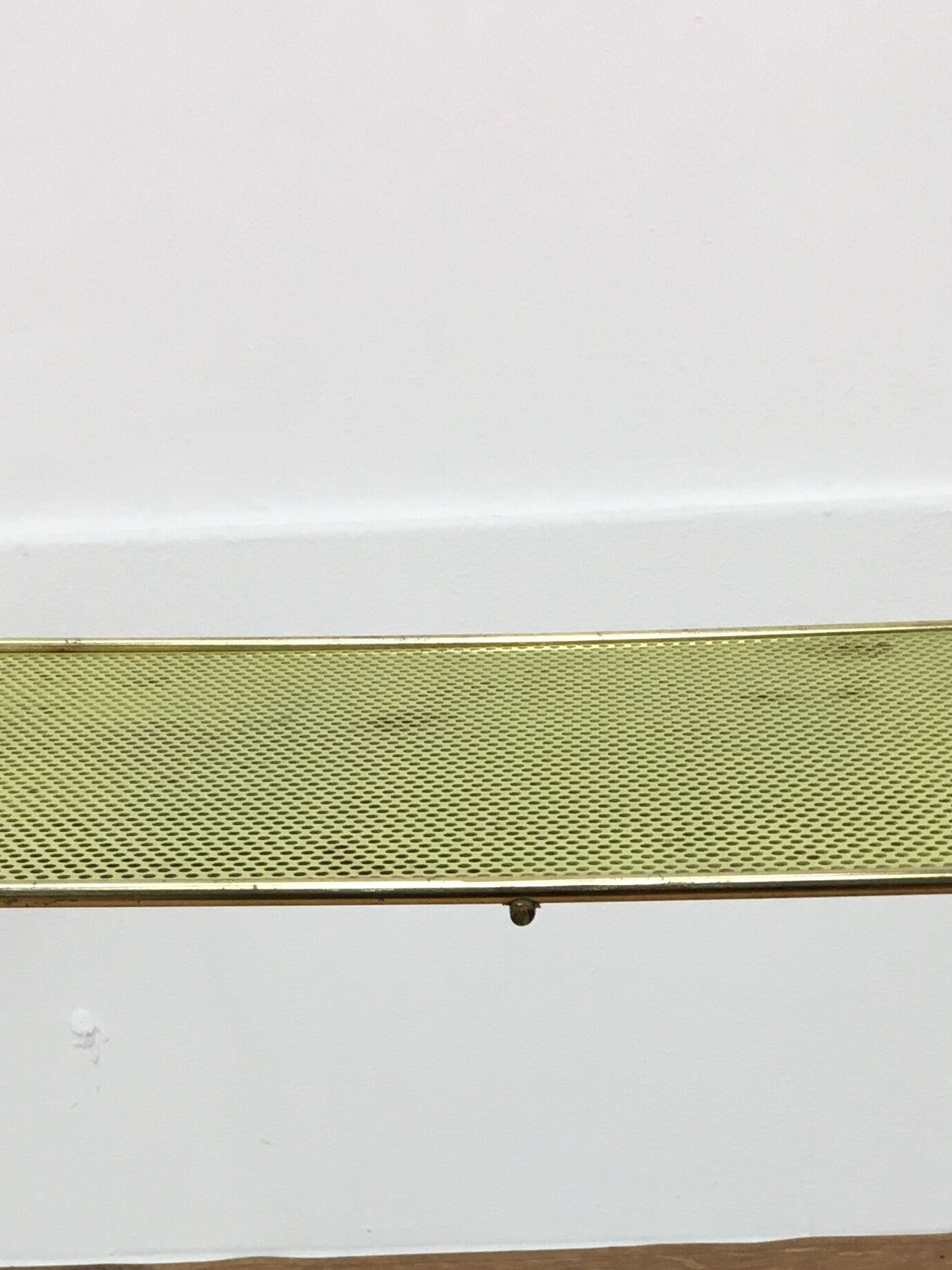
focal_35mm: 64
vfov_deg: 27.9
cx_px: 466
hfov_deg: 22.9
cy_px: 1360
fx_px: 2347
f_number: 2.2
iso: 40
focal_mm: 4.15
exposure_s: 1/33
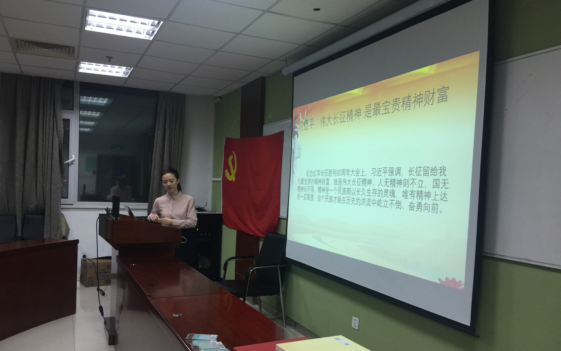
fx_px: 474
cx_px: 279
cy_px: 205
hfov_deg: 61.2
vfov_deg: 40.5
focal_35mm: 31
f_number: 2.2
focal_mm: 4.15
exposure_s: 1/33
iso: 50
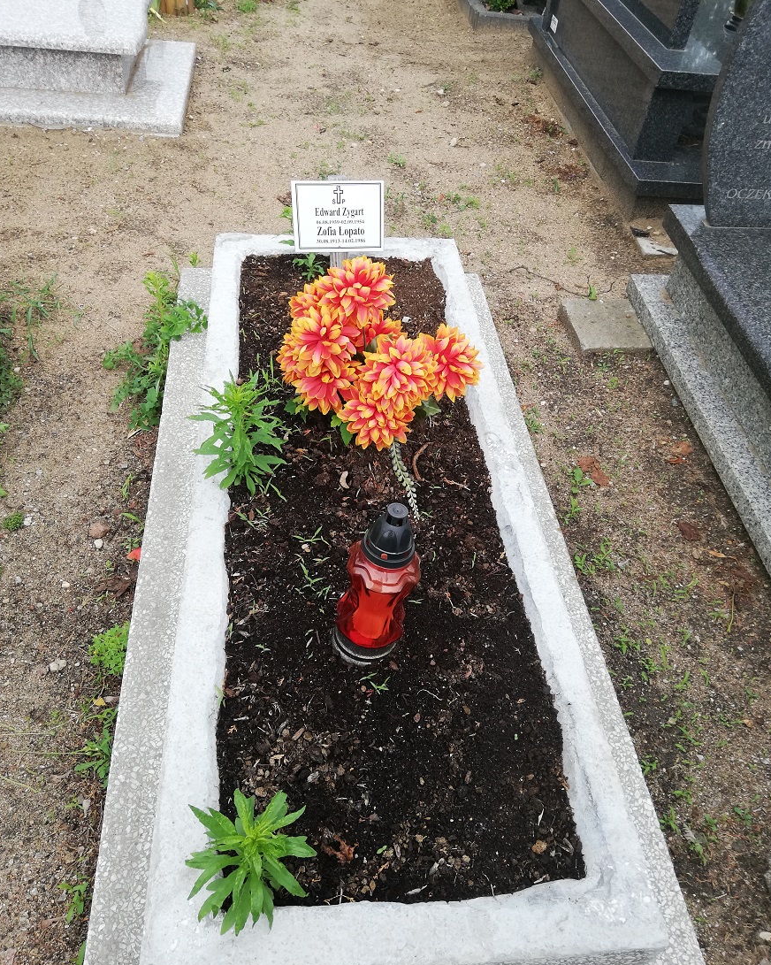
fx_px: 828
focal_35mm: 29
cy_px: 481
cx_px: 389
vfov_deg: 60.5
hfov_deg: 49.9
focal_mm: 3.81
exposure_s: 1/227
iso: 50
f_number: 2.2
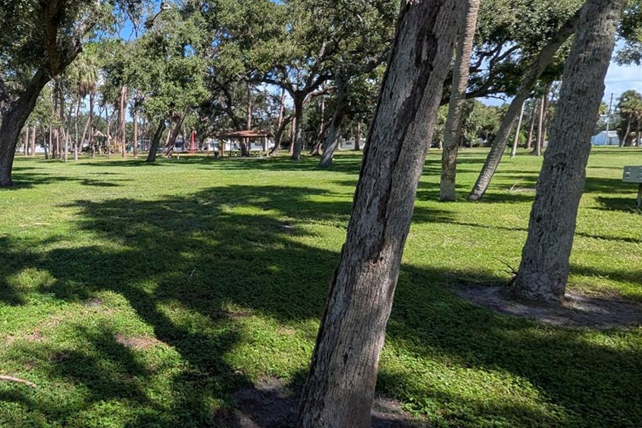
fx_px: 428
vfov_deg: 53.1
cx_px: 140
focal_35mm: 24
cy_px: 217
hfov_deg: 67.7
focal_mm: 1.95
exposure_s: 1/934
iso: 46
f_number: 2.2
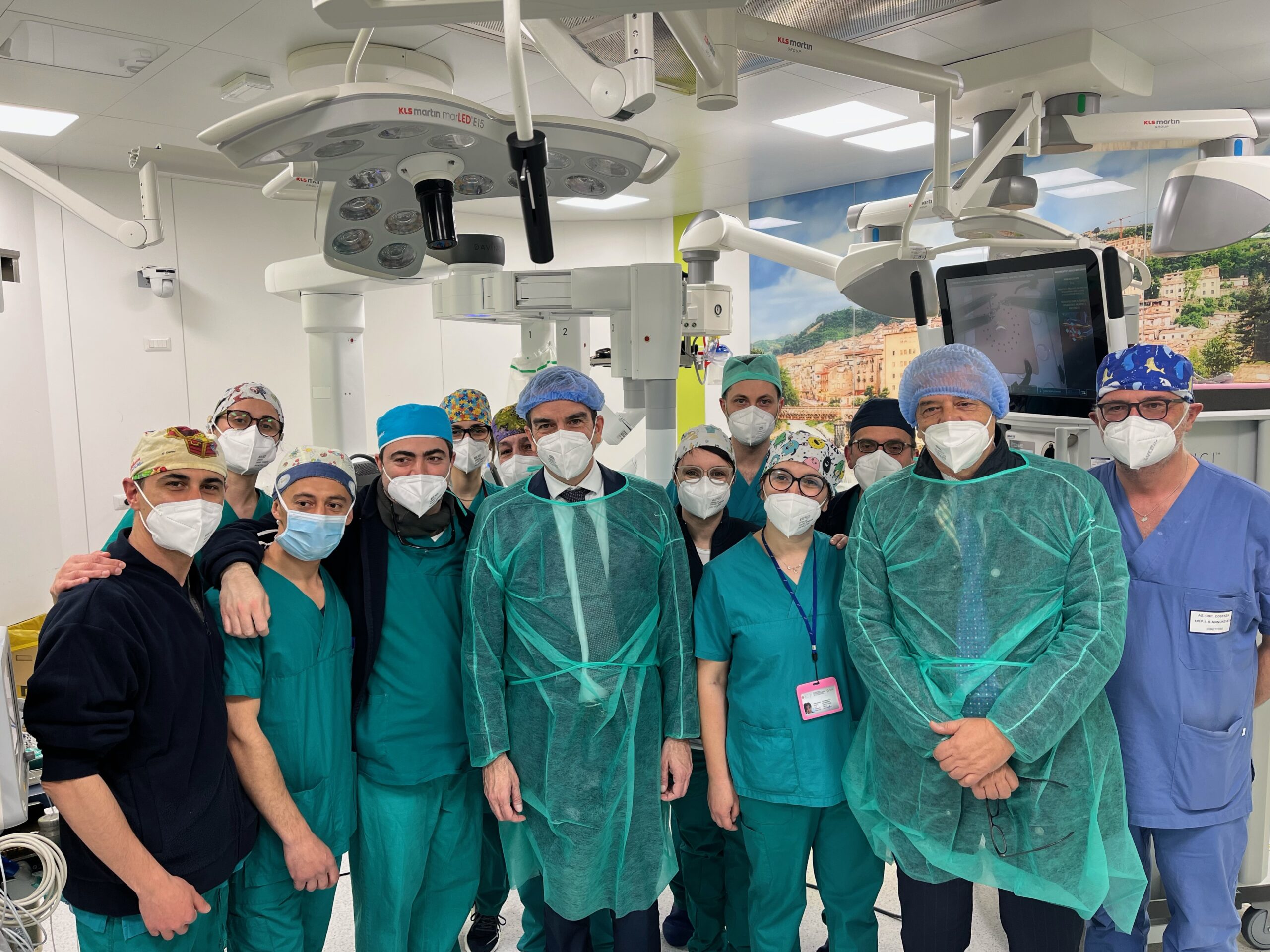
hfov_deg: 67.3
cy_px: 476
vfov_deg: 53.1
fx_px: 954
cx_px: 635
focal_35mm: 26
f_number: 1.6
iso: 40
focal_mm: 5.1
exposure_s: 1/100
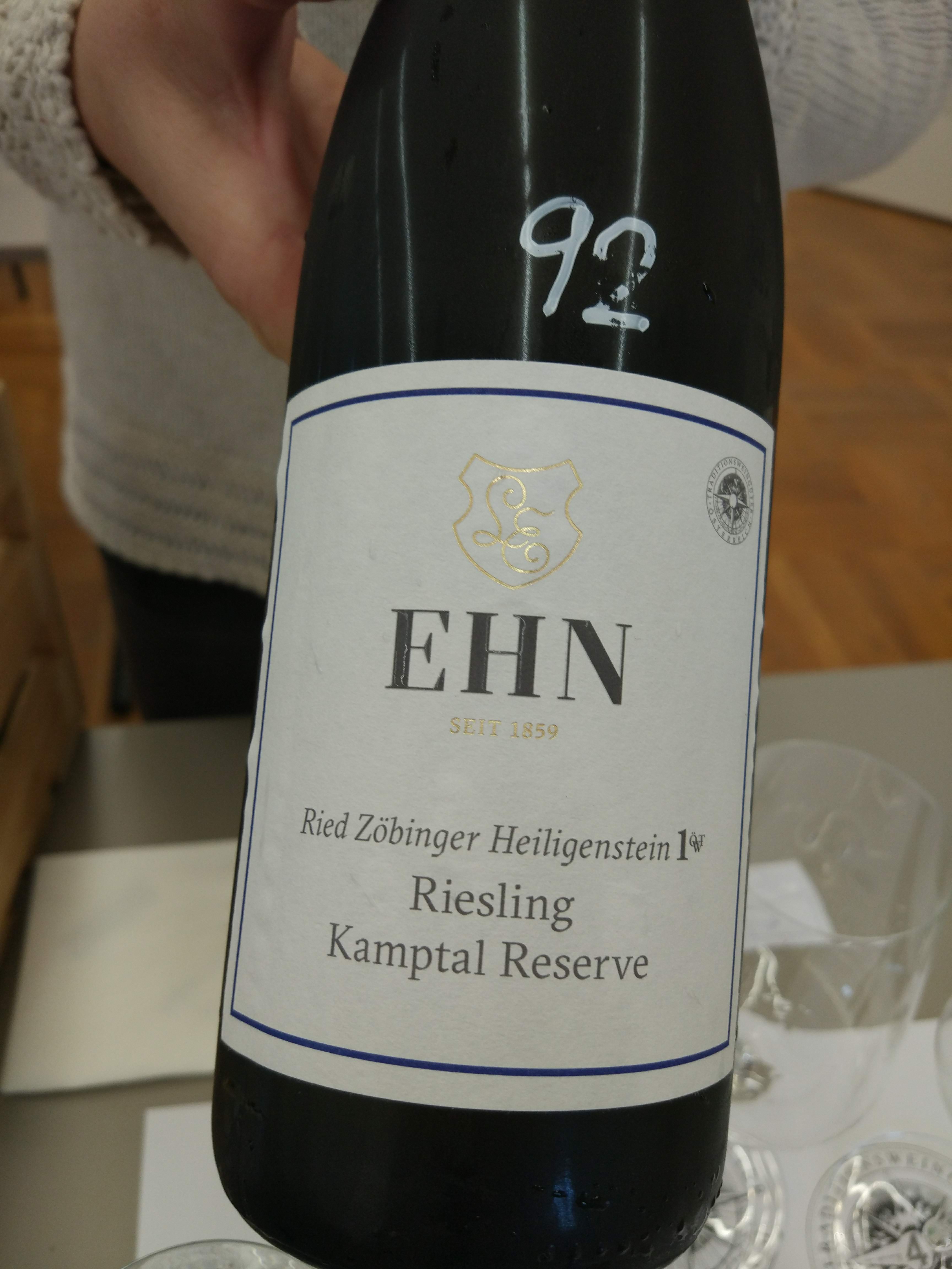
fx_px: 1027
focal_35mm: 28
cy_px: 634
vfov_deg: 63.4
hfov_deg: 49.7
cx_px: 476
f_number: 2
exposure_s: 1/50
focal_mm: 4.26
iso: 146
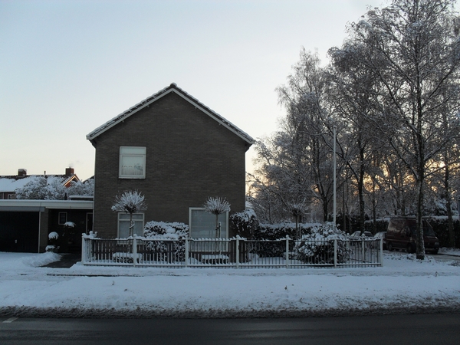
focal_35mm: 35
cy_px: 172
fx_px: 465
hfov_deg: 52.6
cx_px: 230
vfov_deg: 40.7
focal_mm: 6.3
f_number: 3.2
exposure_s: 1/350
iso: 100
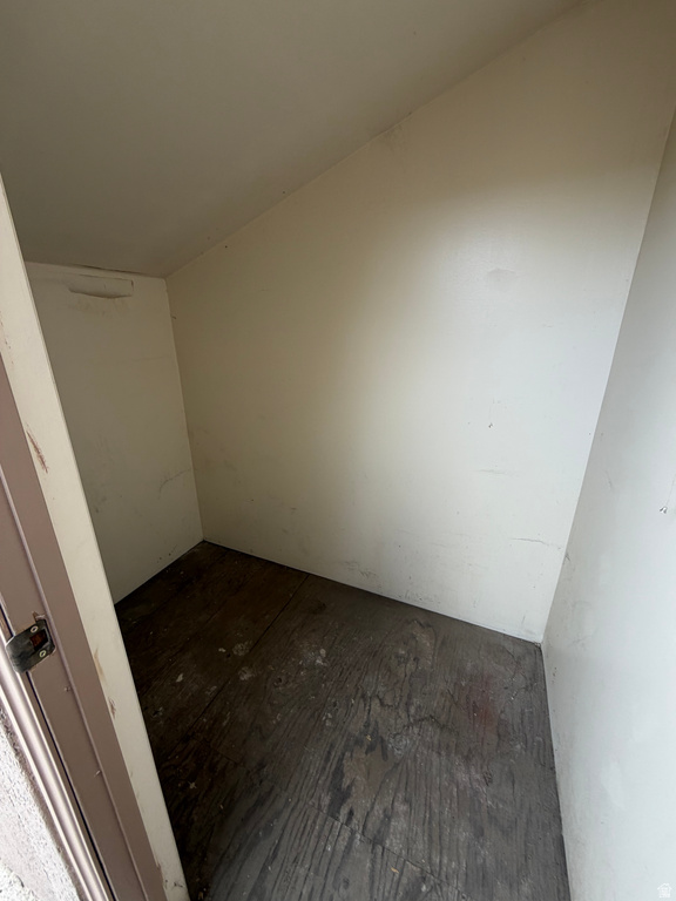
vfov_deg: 102.1
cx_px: 338
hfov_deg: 85.7
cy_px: 450
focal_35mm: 14
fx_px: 365
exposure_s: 1/135
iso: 40
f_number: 2.2
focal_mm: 2.22
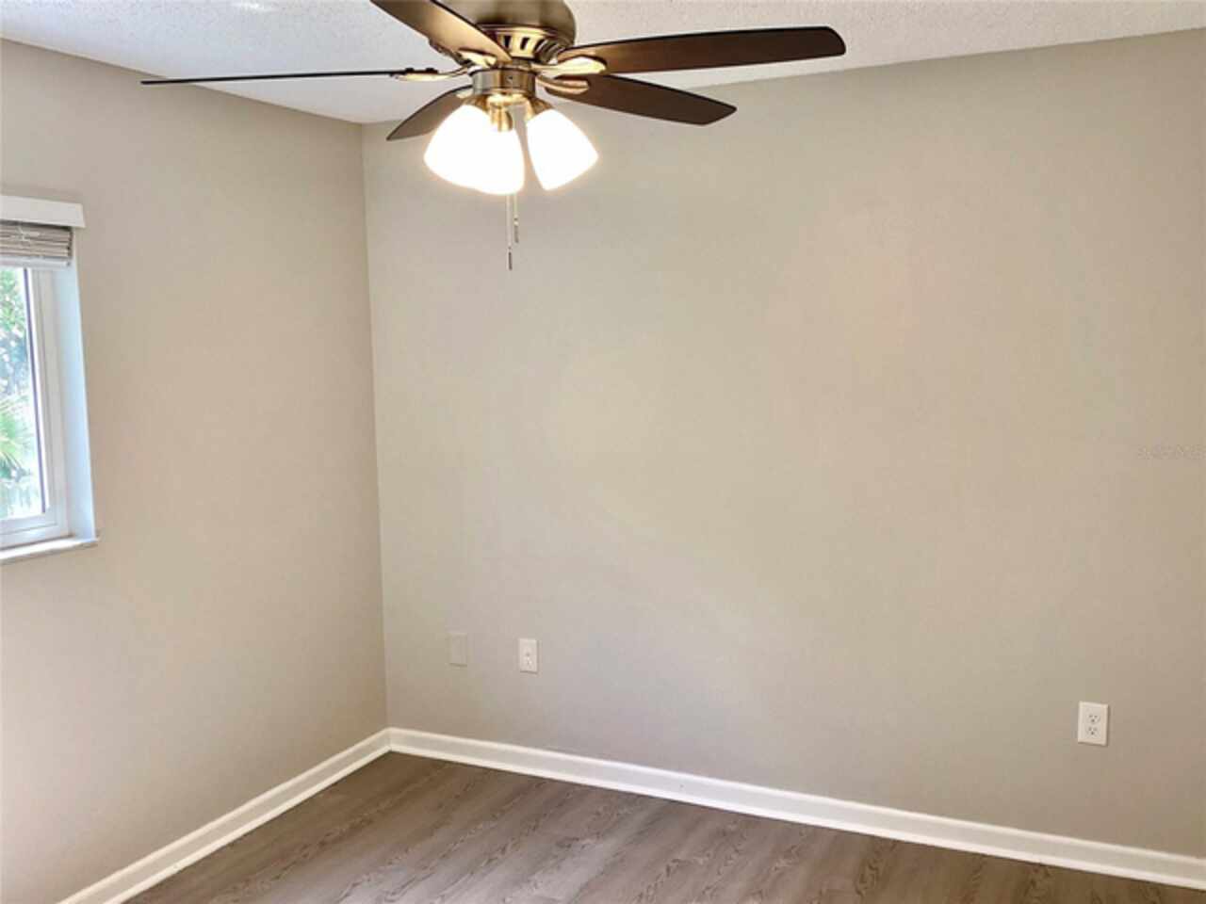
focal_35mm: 31
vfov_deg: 45.4
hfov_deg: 58.4
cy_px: 452
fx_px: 1080
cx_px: 603
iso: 80
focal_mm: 3.3
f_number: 2.4
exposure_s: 1/60
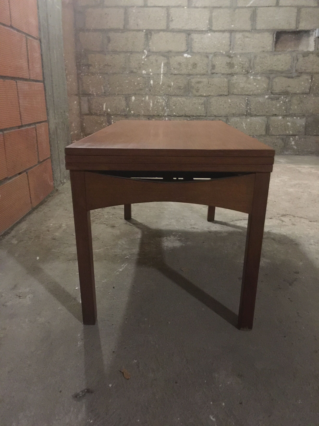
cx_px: 160
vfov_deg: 61.7
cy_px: 213
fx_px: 356
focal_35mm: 29
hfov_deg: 48.2
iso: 125
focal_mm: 4.15
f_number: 2.2
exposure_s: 1/4
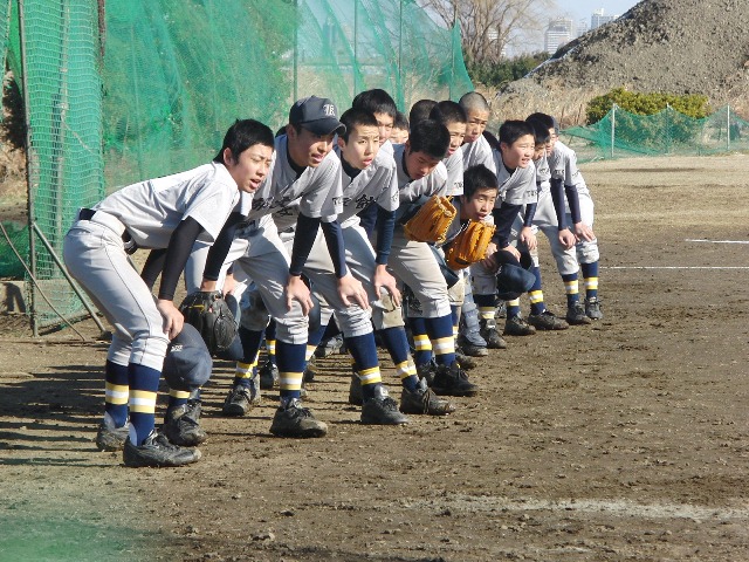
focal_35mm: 184
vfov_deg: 8.1
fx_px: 3981
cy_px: 281
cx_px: 374
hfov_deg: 10.7
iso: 100
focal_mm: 32.6
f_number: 4.3
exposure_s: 1/500
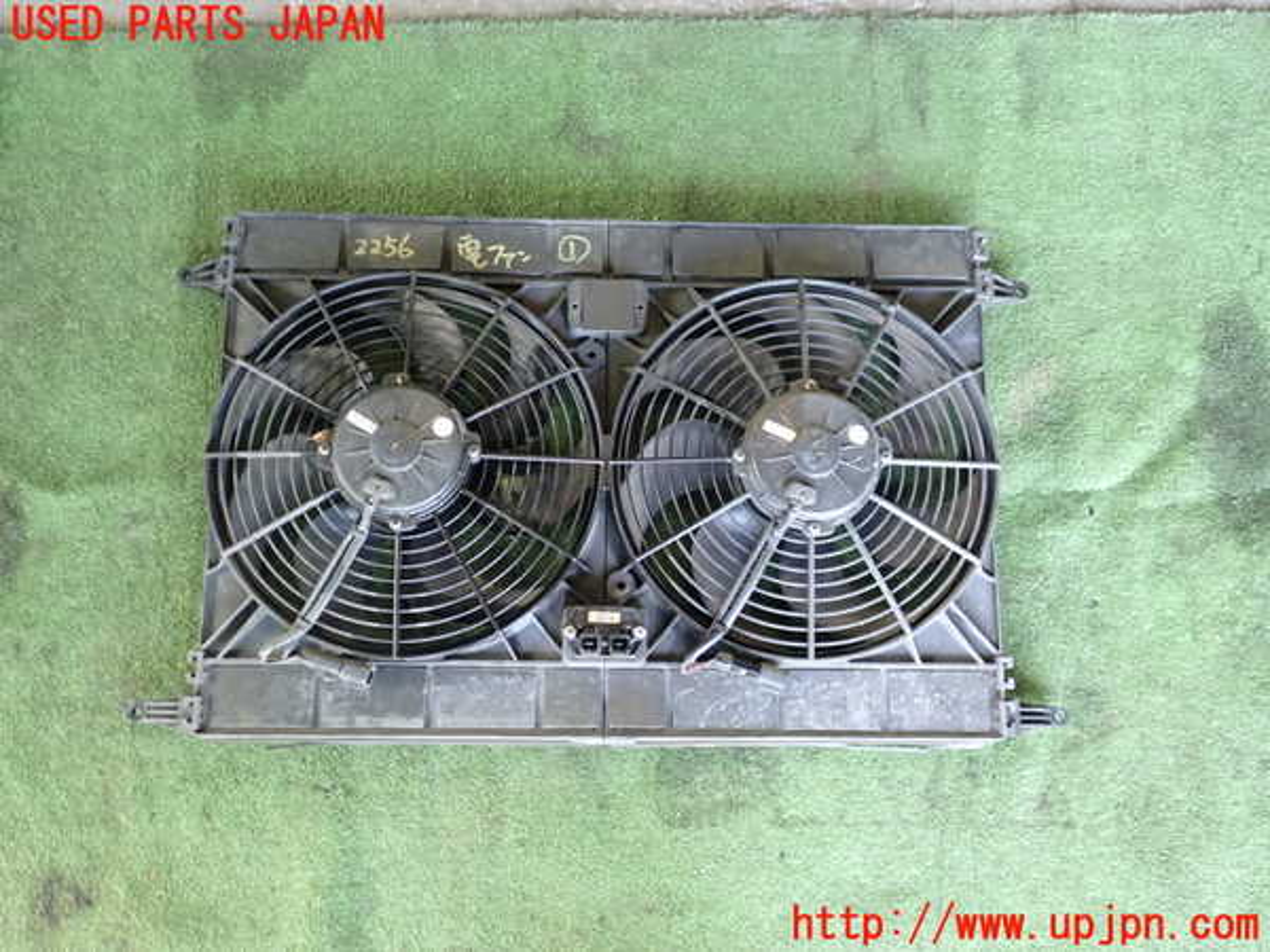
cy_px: 476
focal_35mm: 30
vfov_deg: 46.8
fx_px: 1101
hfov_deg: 60.0
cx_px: 635
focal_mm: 5.4
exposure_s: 1/30
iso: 400
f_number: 2.3
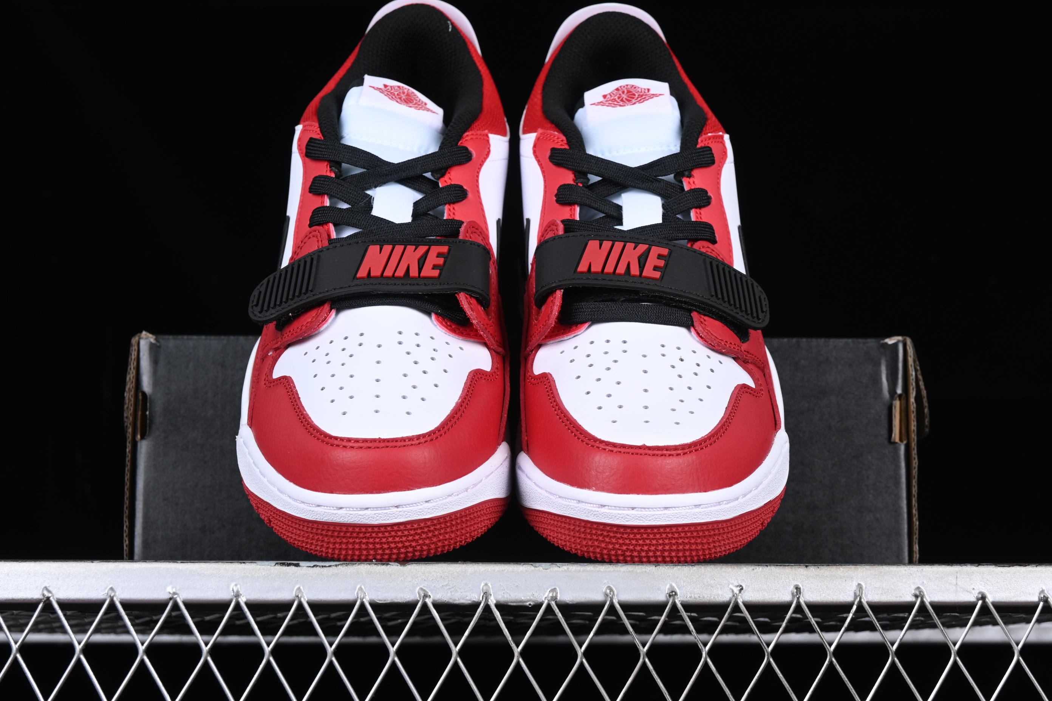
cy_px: 350
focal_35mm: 75
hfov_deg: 27.0
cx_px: 526
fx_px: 2191
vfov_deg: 18.2
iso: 160
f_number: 8
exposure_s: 1/80
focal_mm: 50
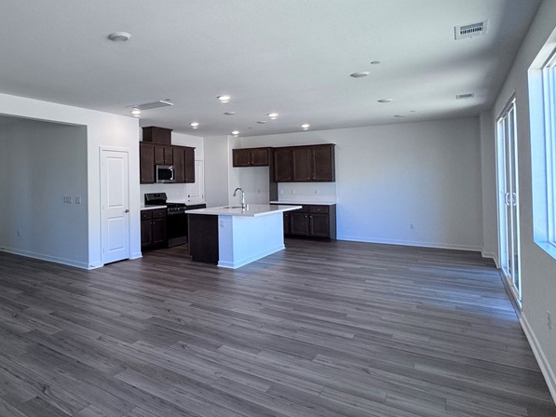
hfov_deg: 65.3
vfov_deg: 56.5
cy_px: 174
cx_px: 114
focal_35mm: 24
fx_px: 386
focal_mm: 2.22
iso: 100
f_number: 2.2
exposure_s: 1/120
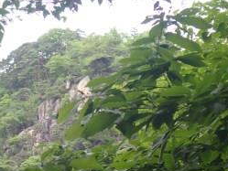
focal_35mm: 180
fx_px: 1186
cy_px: 131
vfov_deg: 8.2
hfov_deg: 11.0
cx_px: 58
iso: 160
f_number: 4.9
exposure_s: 1/125
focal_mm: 18
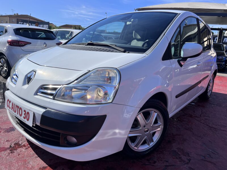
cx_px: 114
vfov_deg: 53.1
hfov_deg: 67.3
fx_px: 170
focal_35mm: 26
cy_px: 85
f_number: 1.6
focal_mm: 5.1
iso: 50
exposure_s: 1/3745
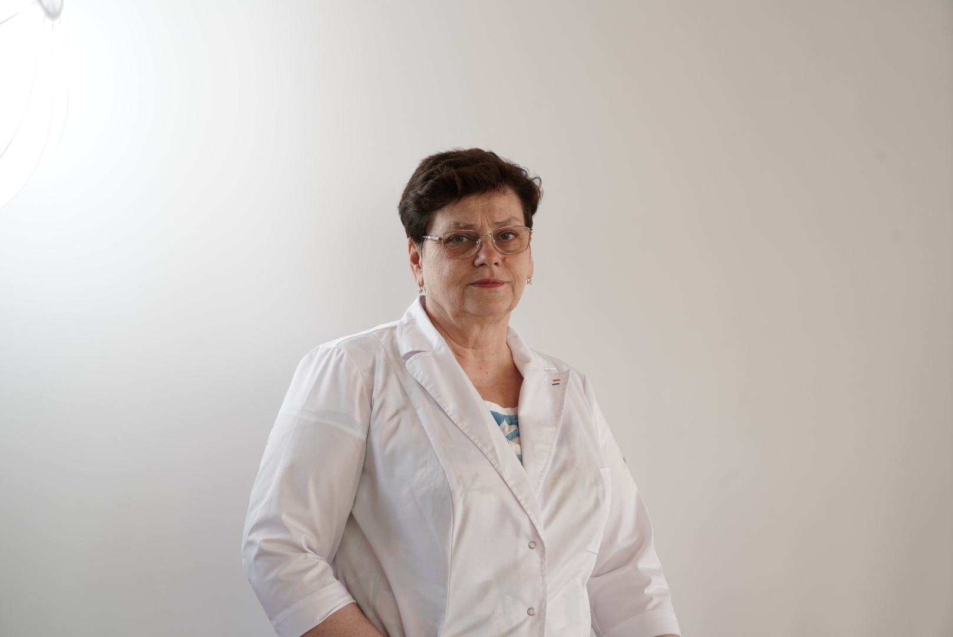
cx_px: 476
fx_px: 1854
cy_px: 318
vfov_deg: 19.5
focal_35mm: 70
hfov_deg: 28.8
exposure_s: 1/80
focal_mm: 70
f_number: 7.1
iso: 640
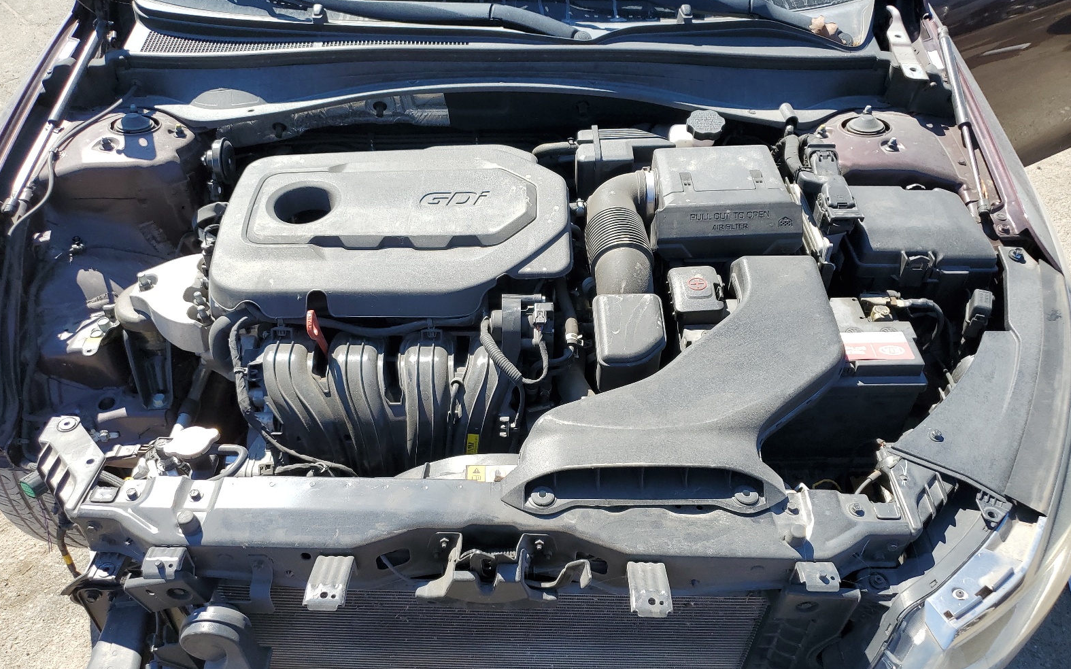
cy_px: 367
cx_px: 528
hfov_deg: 66.5
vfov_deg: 44.5
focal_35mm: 28
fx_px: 817
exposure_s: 1/1429
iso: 50
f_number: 1.5
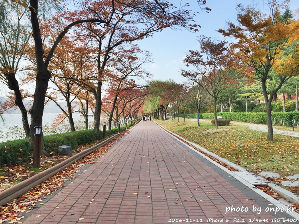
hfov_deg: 61.6
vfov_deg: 48.3
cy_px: 112
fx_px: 251
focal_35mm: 29
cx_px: 150
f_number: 2.2
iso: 32
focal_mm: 4.15
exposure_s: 1/964
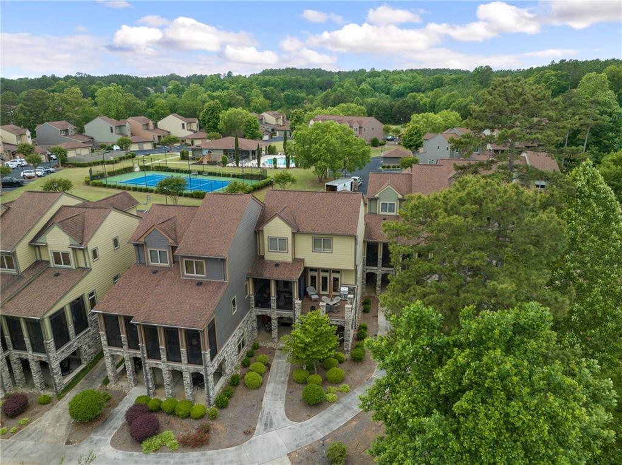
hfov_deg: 71.6
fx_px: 431
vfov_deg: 56.7
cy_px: 232
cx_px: 311
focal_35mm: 24
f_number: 4.5
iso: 100
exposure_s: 1/80
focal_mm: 12.29
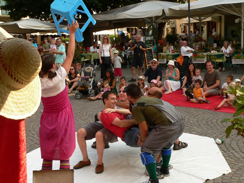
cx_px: 122
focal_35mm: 50
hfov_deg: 38.2
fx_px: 352
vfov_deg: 29.1
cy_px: 92
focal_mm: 8.3
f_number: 4
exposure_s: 1/250
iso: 100
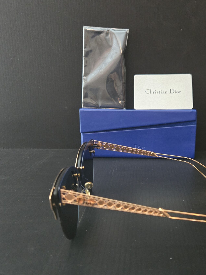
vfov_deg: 52.5
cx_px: 148
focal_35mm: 35
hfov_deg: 39.9
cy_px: 154
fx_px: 278
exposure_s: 1/60
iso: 1600
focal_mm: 5.4
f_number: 1.8
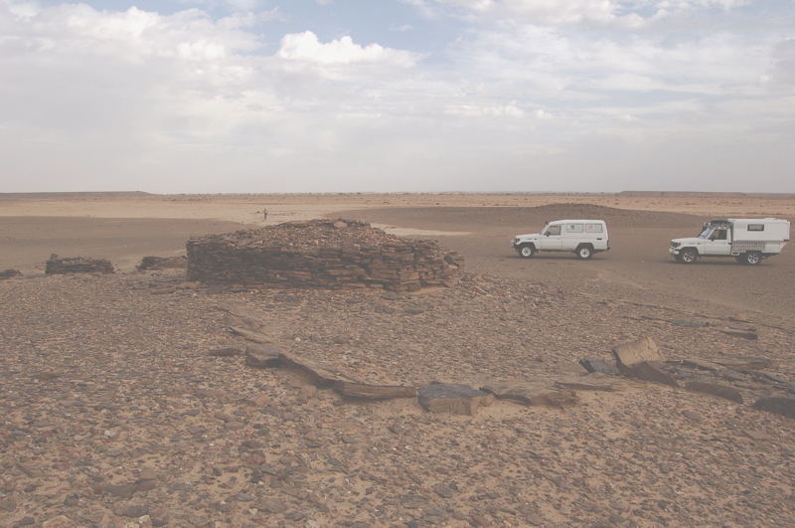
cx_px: 398
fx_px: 595
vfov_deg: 47.8
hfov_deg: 67.5
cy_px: 264
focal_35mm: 27
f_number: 7.1
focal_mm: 18
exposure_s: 1/200
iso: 200
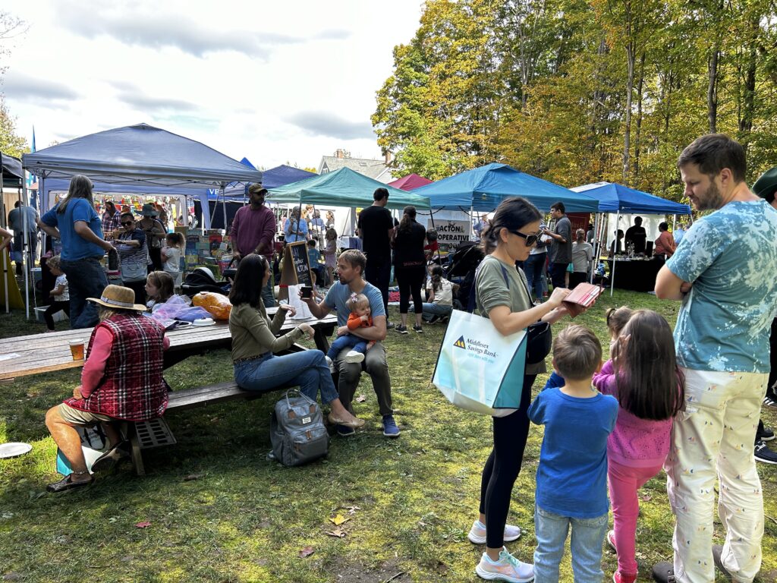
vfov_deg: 53.1
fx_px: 584
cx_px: 388
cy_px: 292
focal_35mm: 26
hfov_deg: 67.3
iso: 50
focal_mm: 5.7
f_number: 1.5
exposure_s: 1/448
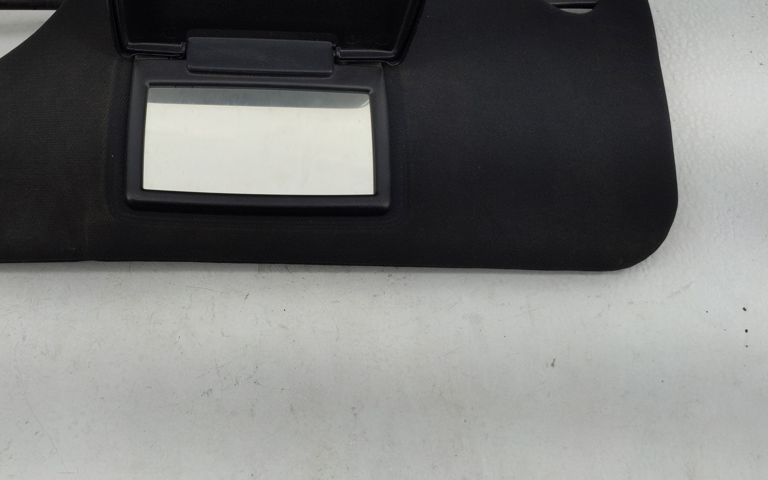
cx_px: 257
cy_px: 106
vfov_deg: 34.4
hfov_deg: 53.0
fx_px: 753
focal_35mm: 36
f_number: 1.73
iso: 55
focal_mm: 4.38
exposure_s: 1/168
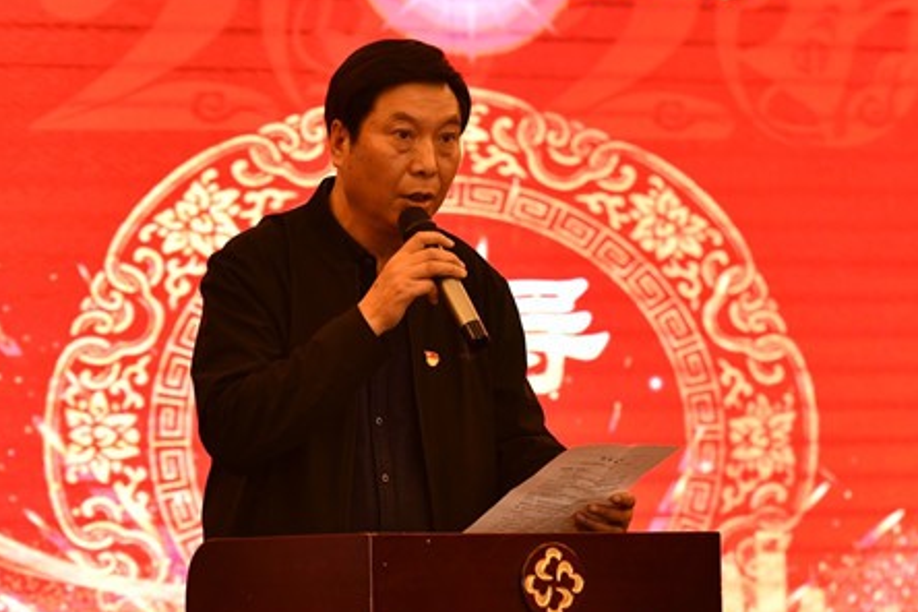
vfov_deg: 7.3
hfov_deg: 10.9
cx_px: 455
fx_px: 4819
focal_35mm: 189
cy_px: 299
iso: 1250
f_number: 4.5
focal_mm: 105
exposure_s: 1/250
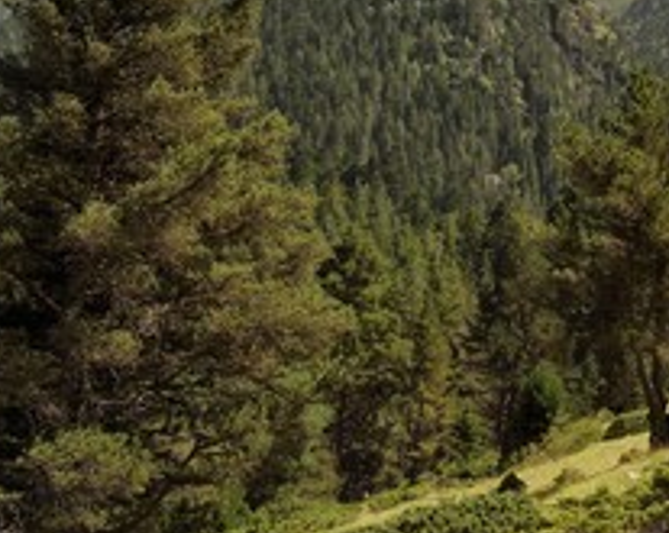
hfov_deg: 27.8
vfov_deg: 23.4
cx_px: 632
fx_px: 1285
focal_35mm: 65
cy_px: 184
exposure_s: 1/320
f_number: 10
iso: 200
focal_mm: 34
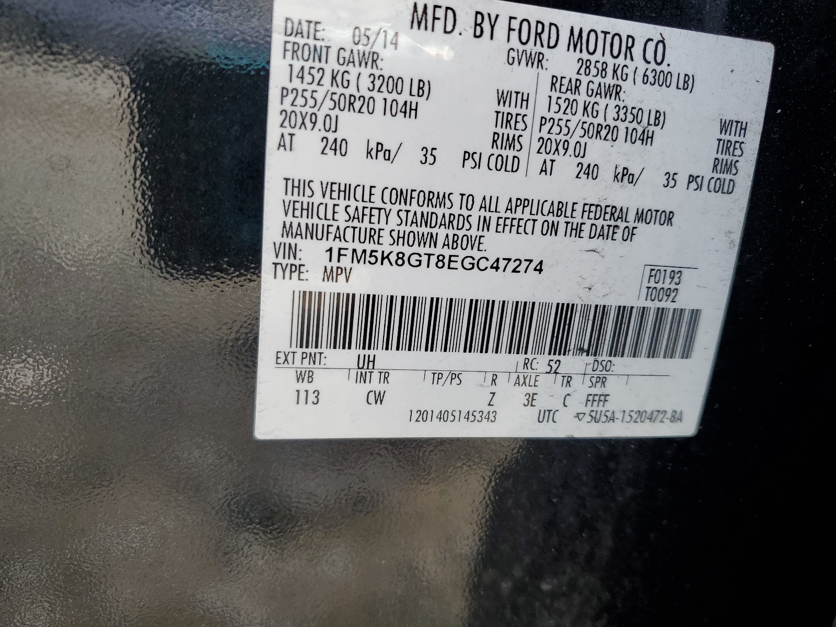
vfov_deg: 53.1
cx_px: 418
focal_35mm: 26
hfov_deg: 67.3
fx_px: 628
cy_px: 314
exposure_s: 1/120
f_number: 1.5
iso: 52
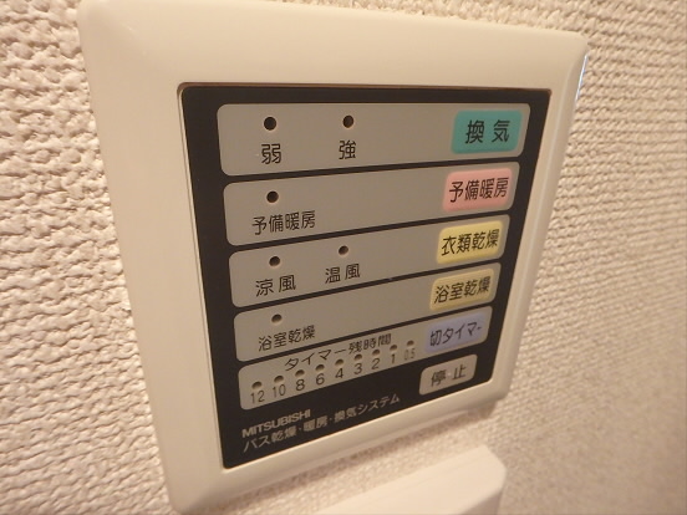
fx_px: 417
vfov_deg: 63.4
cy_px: 258
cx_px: 344
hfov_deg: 79.0
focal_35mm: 21
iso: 800
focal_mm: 3.7
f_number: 3.5
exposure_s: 1/30
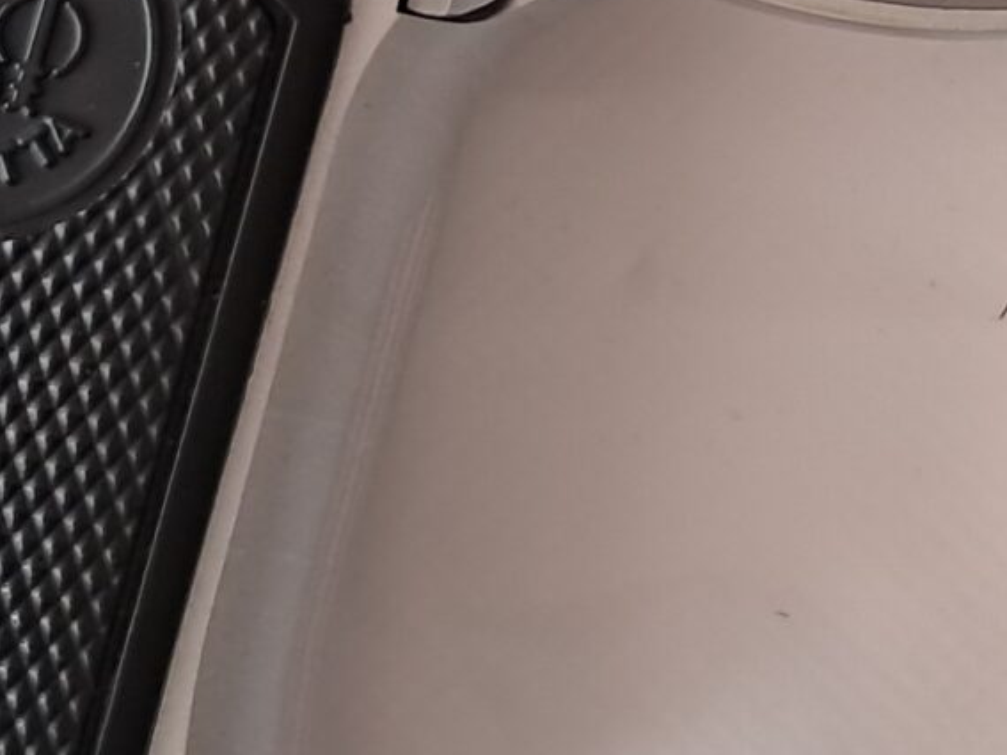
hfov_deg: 16.0
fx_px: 3548
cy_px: -311
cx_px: 794
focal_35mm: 122
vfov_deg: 11.7
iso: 125
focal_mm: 4
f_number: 1.8
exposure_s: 1/50
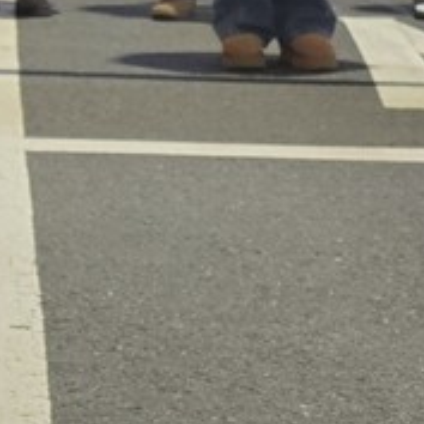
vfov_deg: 10.9
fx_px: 2037
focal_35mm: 147
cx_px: -374
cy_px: -395
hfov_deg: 11.0
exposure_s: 1/30
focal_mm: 6.3
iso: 320
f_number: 1.7
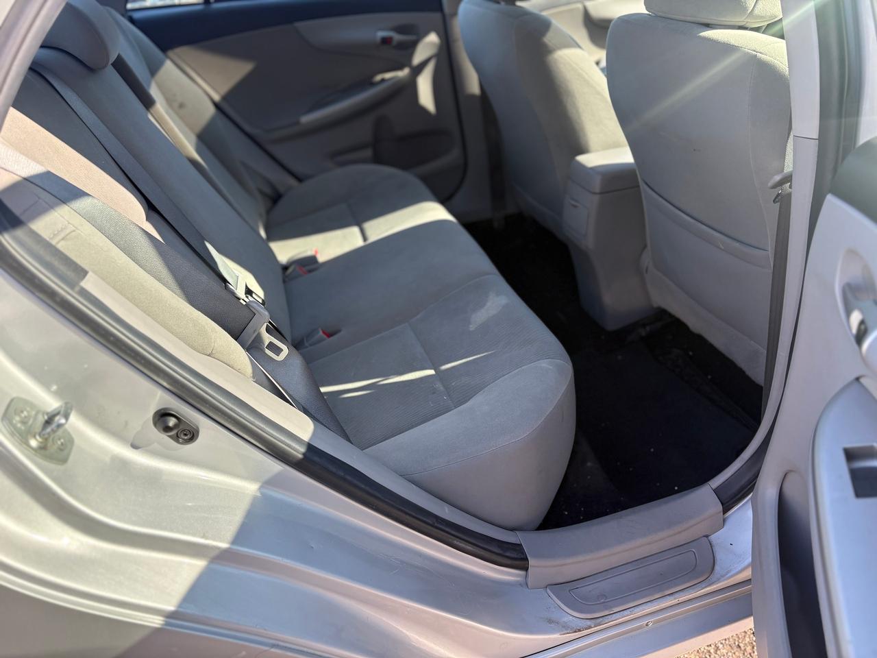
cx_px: 438
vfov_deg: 53.1
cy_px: 329
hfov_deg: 67.3
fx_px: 659
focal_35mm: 26
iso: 64
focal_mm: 5.96
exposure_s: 1/427
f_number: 1.6
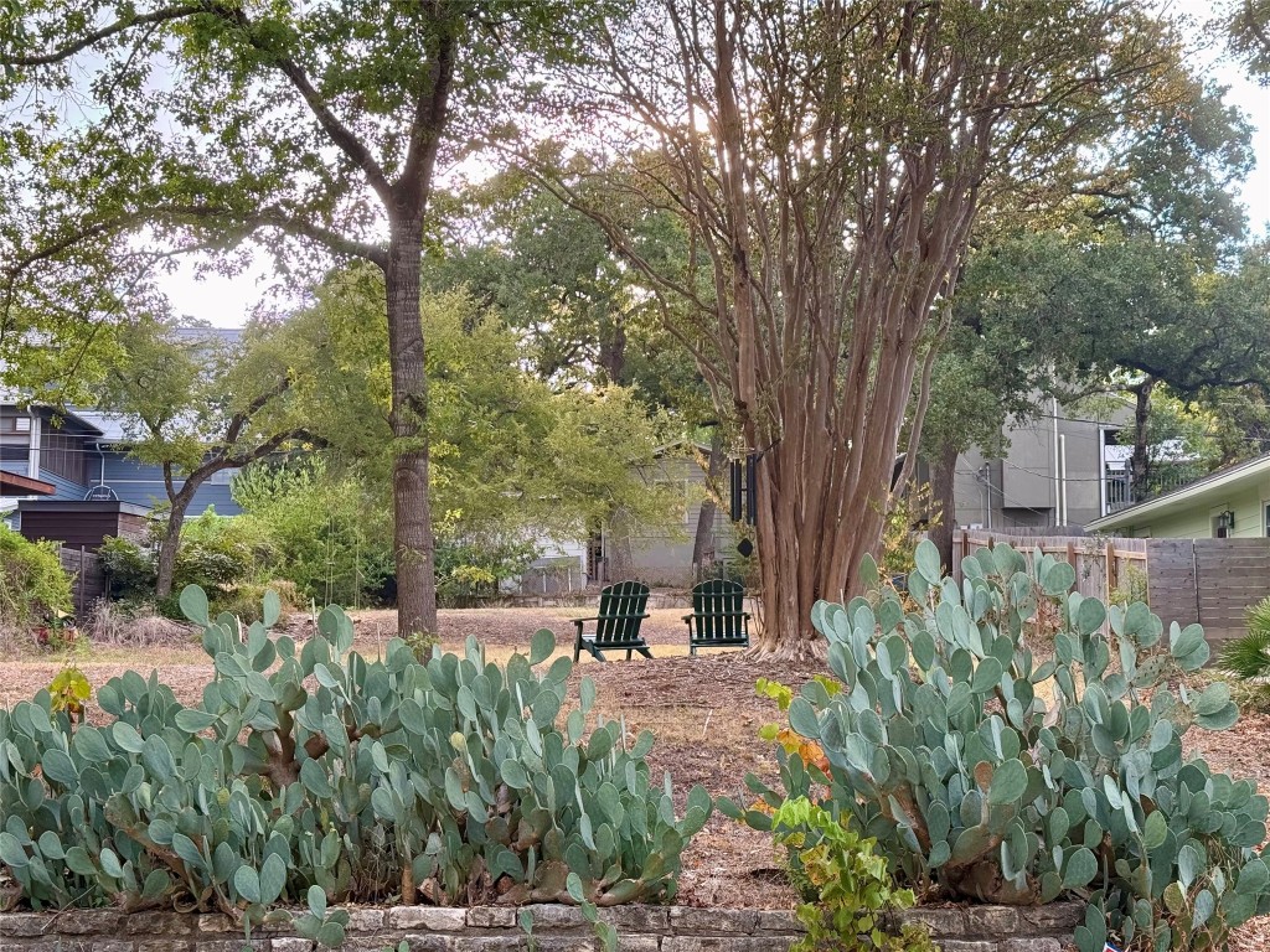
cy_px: 476
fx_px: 1761
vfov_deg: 30.3
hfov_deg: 39.7
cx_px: 635
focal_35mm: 48
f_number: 1.78
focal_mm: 6.76
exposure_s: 1/257
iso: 80
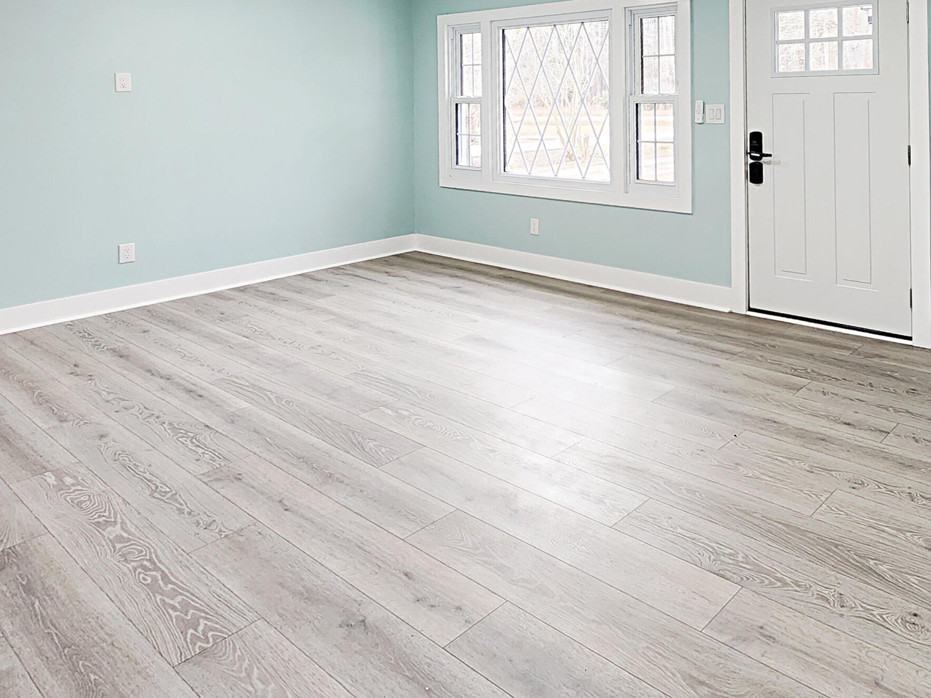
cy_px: 313
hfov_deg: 72.9
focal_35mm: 22
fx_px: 592
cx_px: 654
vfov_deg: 61.0
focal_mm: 2.2
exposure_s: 1/60
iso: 250
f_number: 2.2
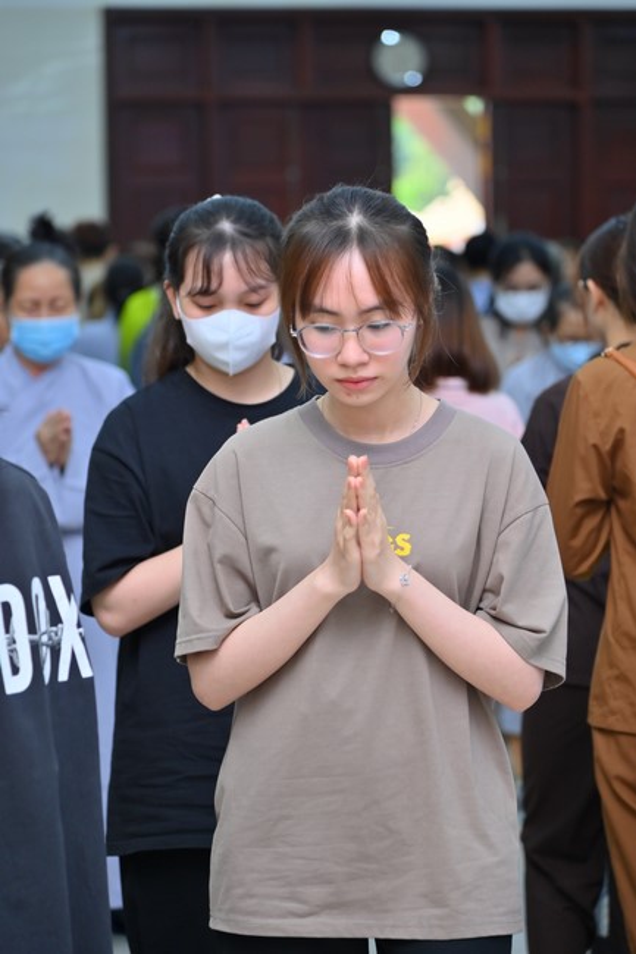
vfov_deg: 17.1
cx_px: 318
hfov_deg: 11.4
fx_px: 3181
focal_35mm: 120
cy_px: 477
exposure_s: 1/160
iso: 1250
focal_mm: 120
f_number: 4.5
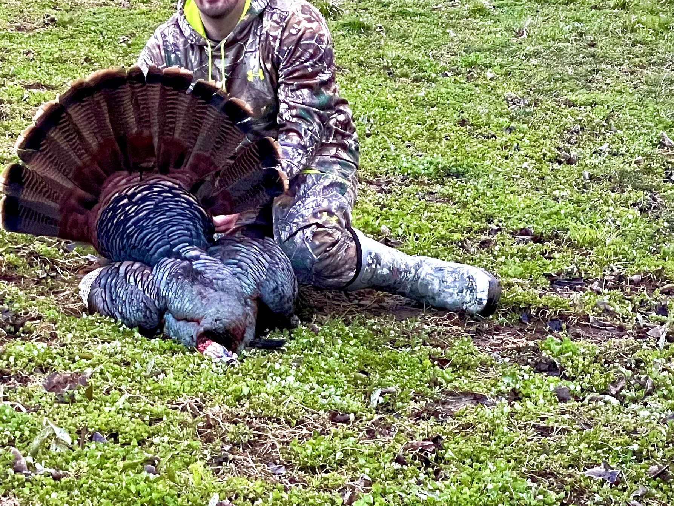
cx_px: 247
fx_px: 1558
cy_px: 205
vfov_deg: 18.4
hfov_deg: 24.3
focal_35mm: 80
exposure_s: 1/60
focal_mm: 6
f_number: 2
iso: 400
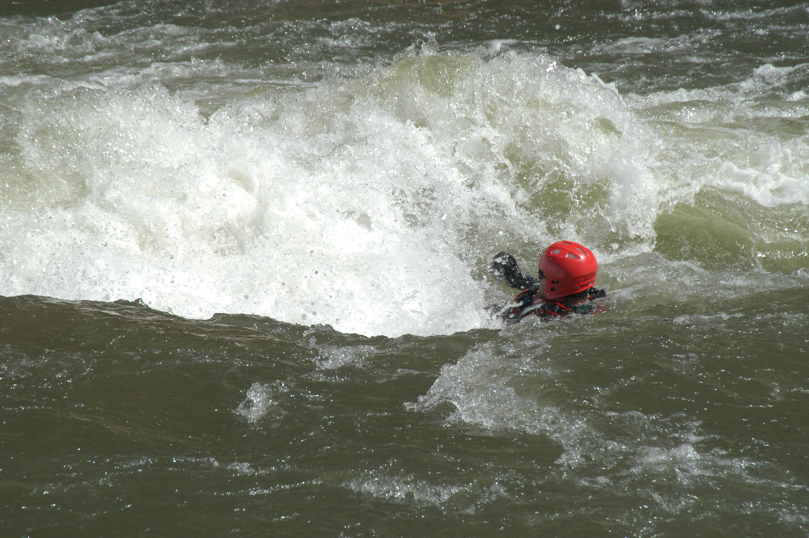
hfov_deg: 11.4
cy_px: 269
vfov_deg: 7.6
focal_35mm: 180
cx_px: 404
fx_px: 4041
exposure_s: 1/640
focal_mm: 120
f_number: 9
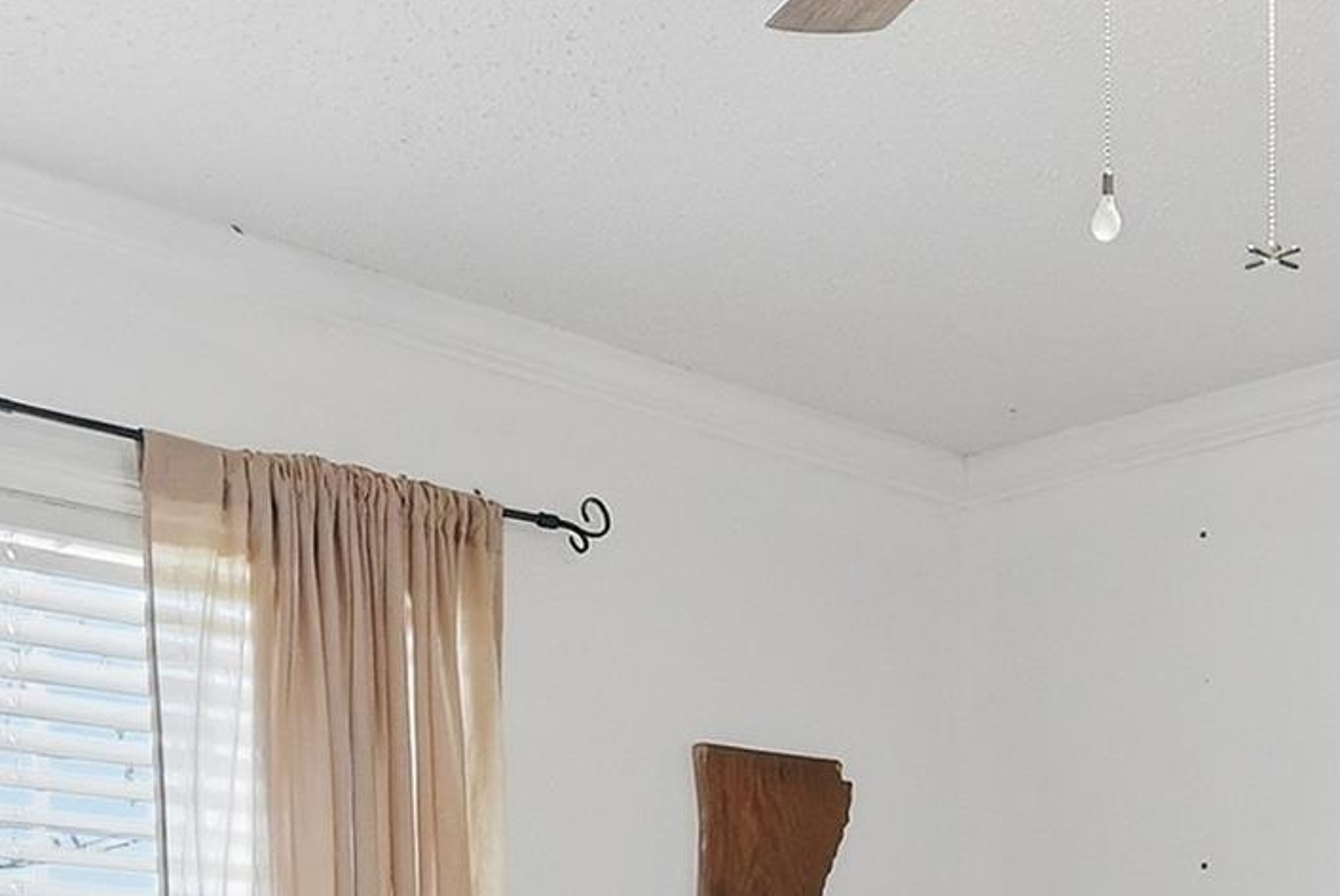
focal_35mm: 68
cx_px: 919
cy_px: 1251
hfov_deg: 29.4
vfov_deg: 18.3
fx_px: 2533
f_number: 9
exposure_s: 1/80
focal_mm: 16
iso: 640
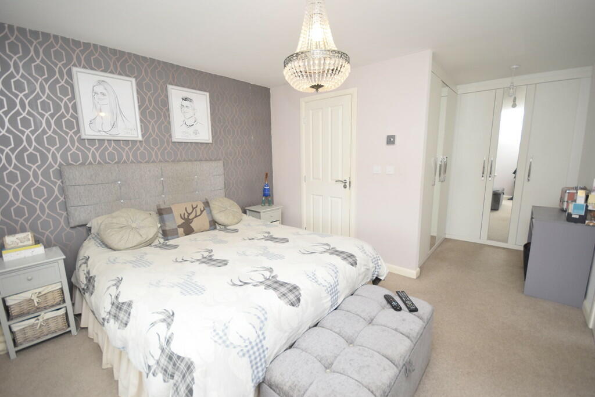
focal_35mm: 15
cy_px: 198
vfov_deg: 77.3
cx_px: 298
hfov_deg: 100.4
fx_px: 248
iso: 800
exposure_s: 1/80
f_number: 4.5
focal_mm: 10
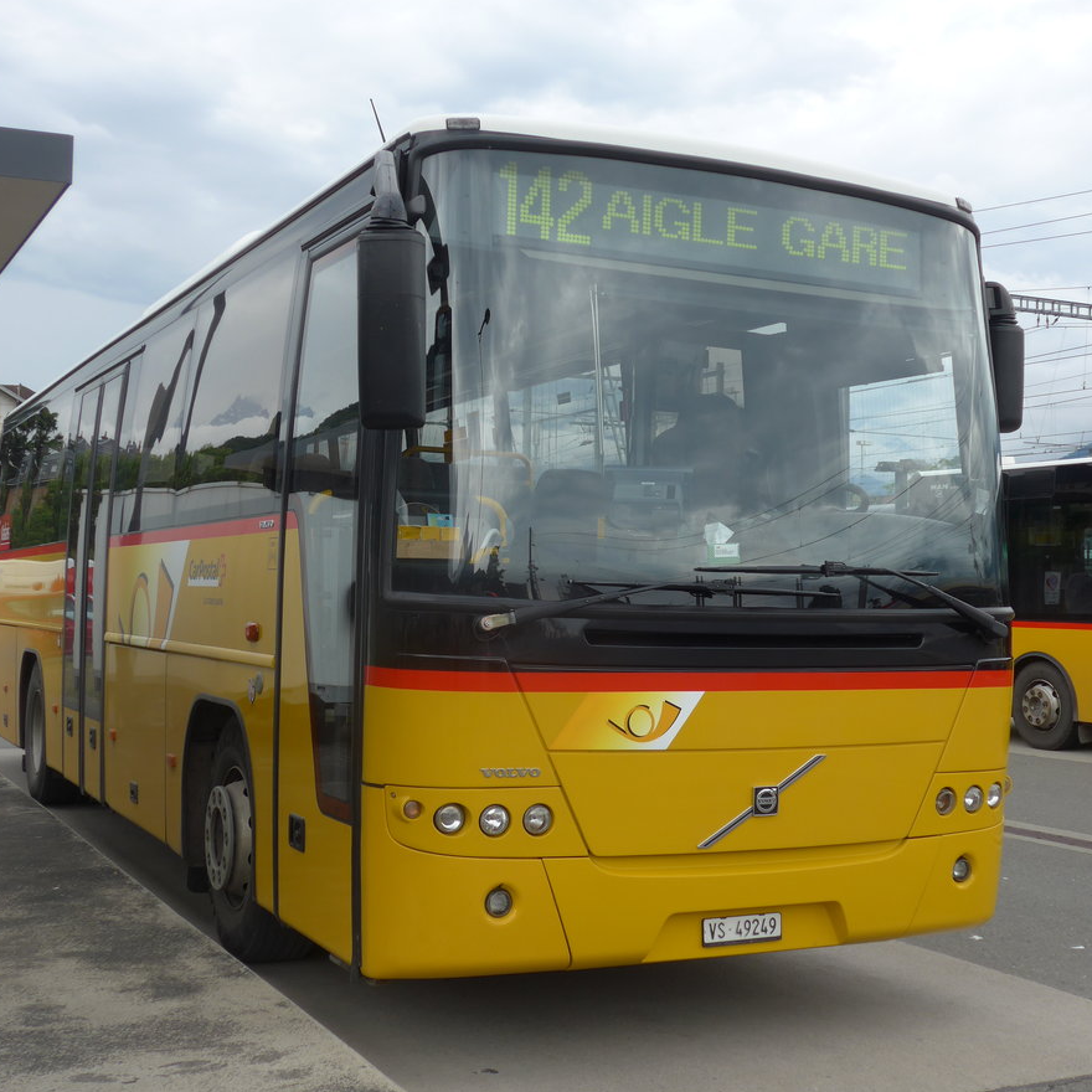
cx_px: 568
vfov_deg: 36.1
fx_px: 1677
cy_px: 551
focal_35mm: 47
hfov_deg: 36.1
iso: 80
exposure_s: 1/320
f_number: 2.8
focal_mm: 8
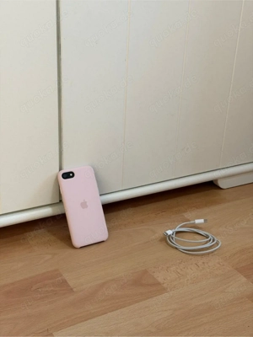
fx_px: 468
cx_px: 126
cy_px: 168
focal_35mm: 48
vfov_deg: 39.7
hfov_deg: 30.3
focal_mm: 6.76
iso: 250
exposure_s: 1/60
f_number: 1.78
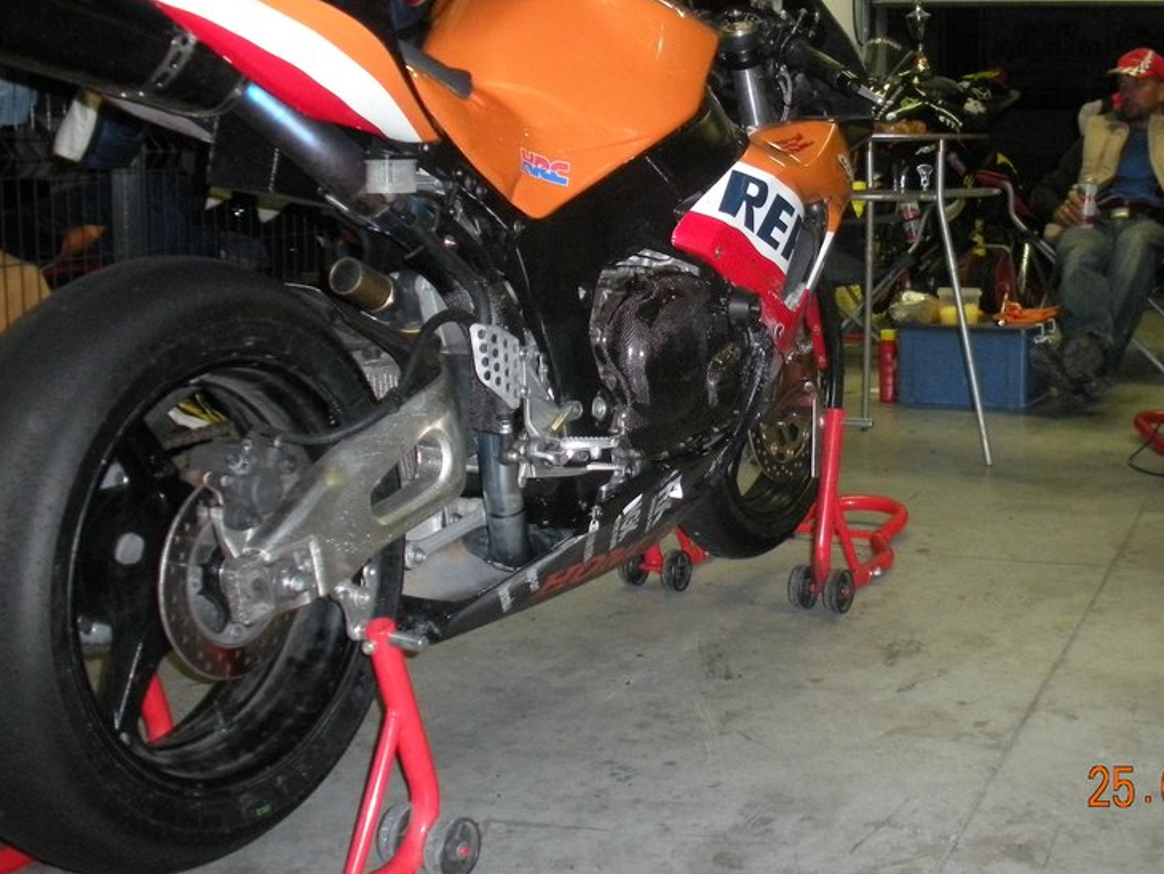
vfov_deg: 30.1
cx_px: 781
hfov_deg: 39.2
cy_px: 313
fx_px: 1614
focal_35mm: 48
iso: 441
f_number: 3.5
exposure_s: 1/60
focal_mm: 6.3
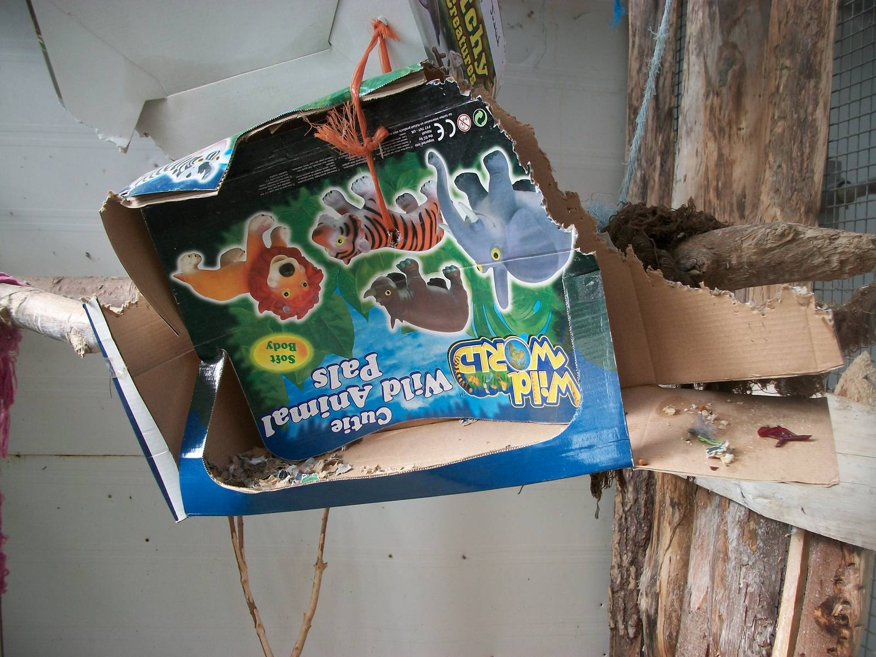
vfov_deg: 44.2
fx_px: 810
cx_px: 438
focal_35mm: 32
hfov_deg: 56.8
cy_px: 328
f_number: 2.9
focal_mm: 5.7
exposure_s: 1/60
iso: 80
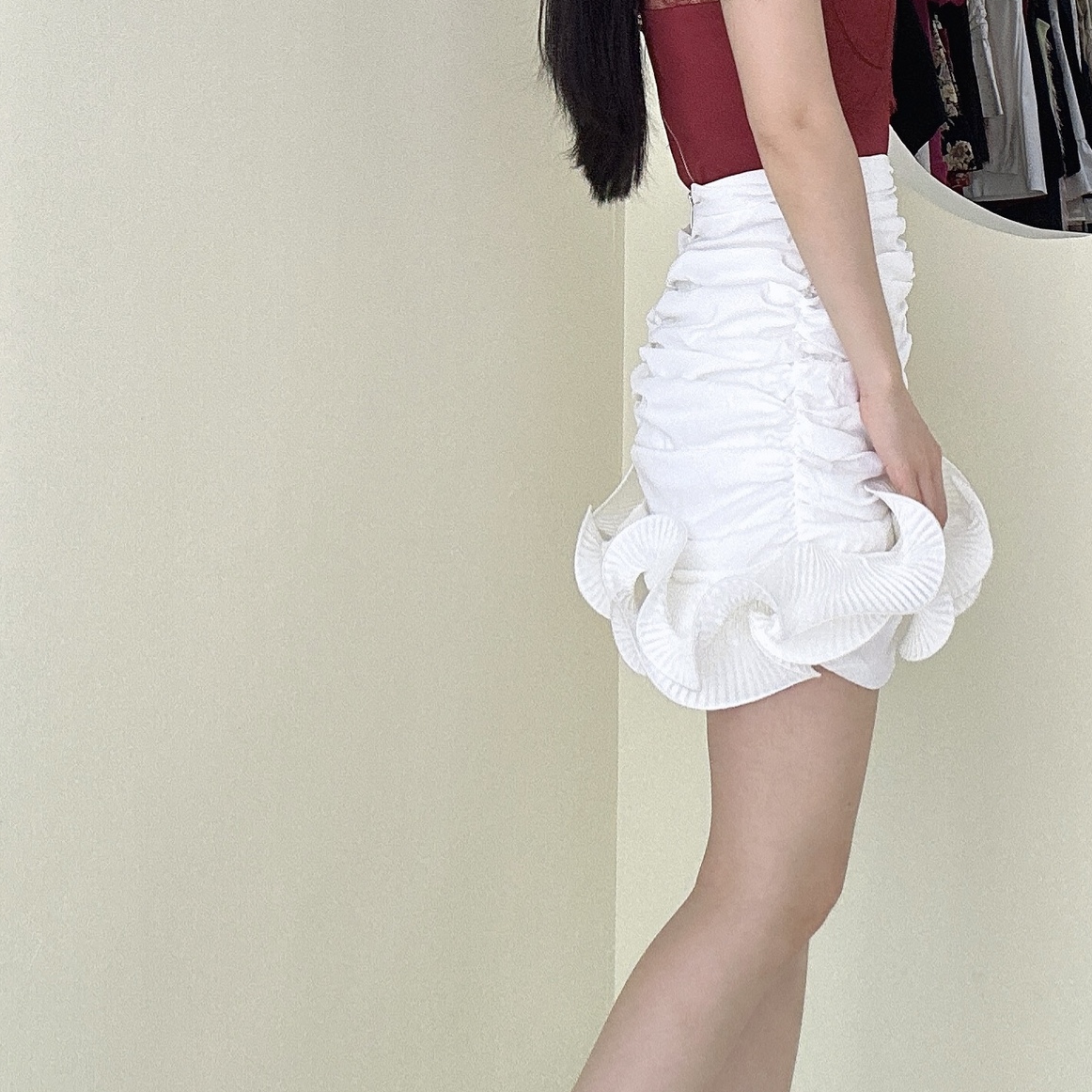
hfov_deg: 39.6
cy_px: 460
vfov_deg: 39.9
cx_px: 727
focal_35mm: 42
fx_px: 1499
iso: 80
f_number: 1.9
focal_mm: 2.69
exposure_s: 1/88
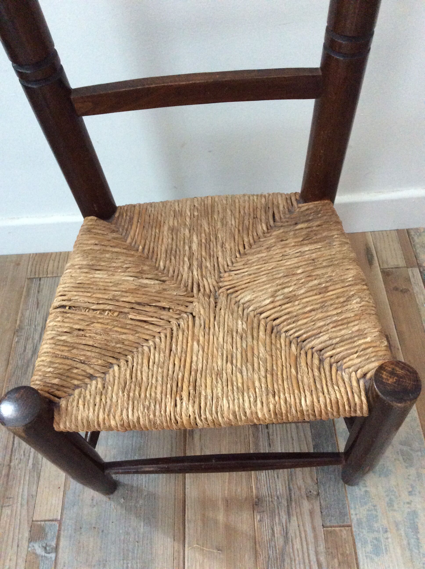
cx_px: 212
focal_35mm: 32
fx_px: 525
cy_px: 284
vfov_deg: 56.9
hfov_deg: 44.1
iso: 250
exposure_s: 1/17
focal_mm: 3.3
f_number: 2.4
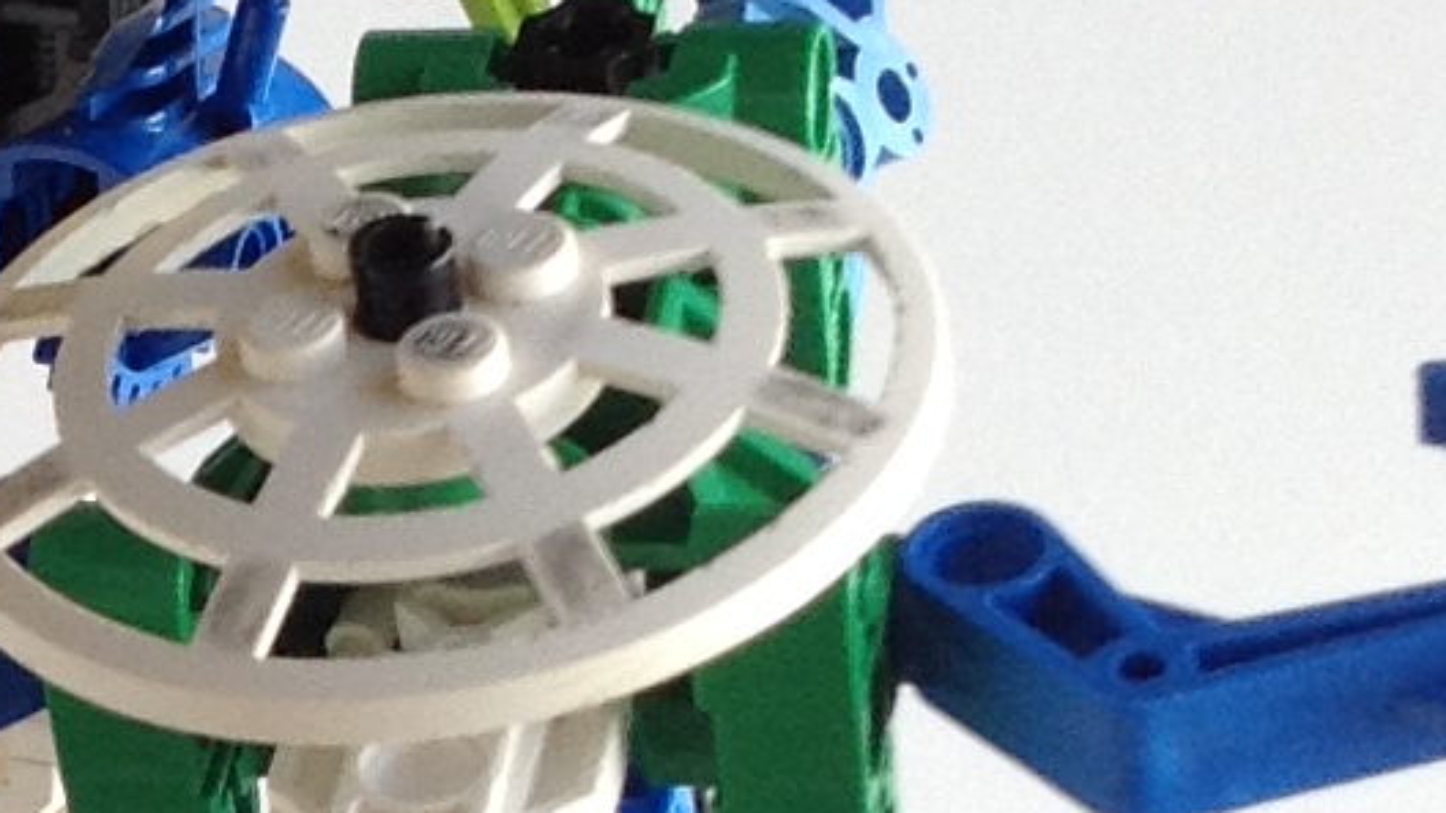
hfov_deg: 11.2
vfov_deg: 6.4
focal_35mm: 187
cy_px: 1172
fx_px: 7170
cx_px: -496
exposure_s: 1/120
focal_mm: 4.28
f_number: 2.4
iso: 64
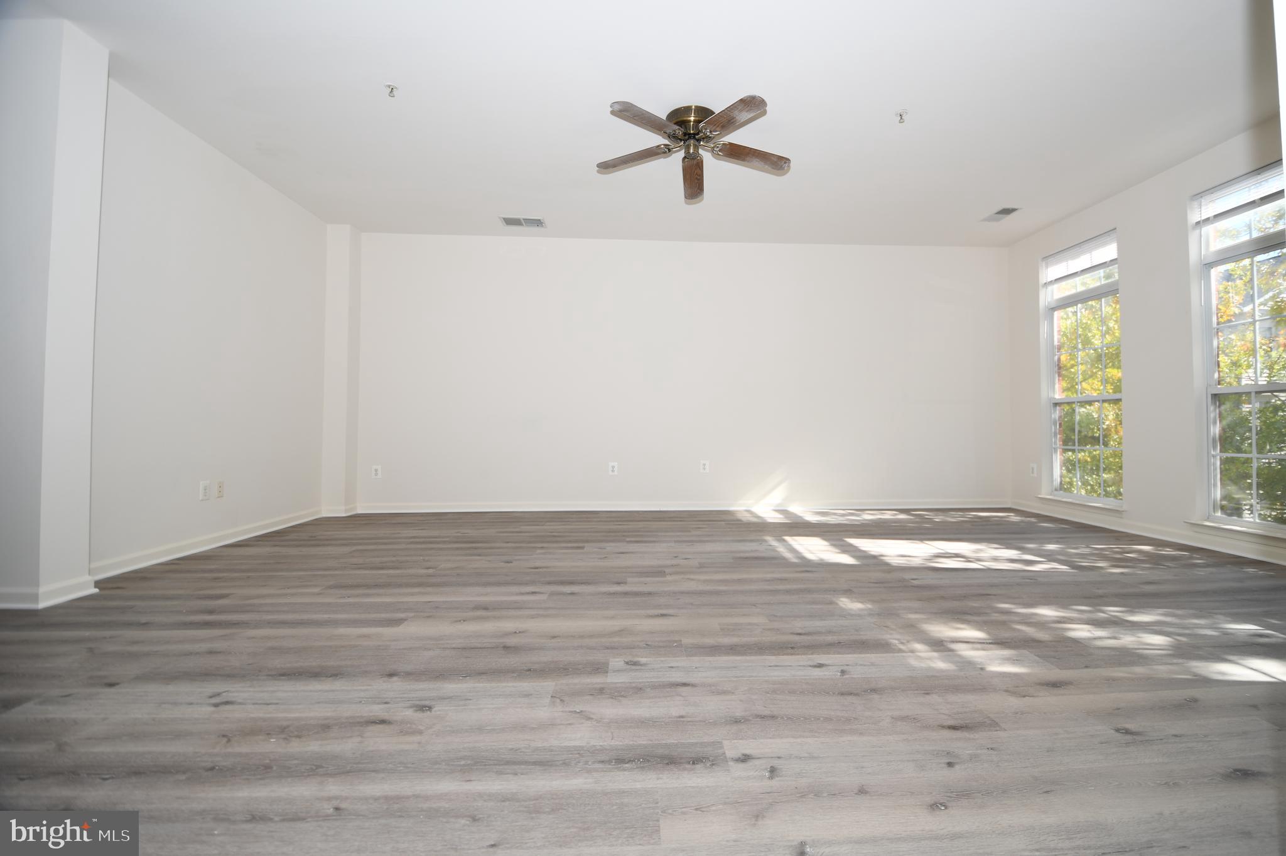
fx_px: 536
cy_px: 428
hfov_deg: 100.4
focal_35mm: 15
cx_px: 643
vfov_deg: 77.3
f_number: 4
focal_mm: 10
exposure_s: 1/200
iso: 100
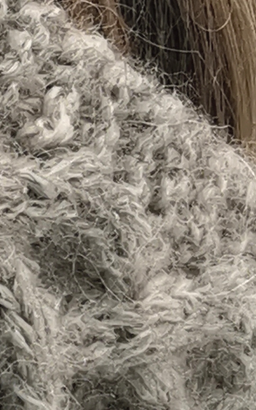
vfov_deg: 12.7
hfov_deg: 7.4
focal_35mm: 164
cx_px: -415
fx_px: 1831
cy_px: 289
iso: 50
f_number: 2.2
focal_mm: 2.26
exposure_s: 1/100
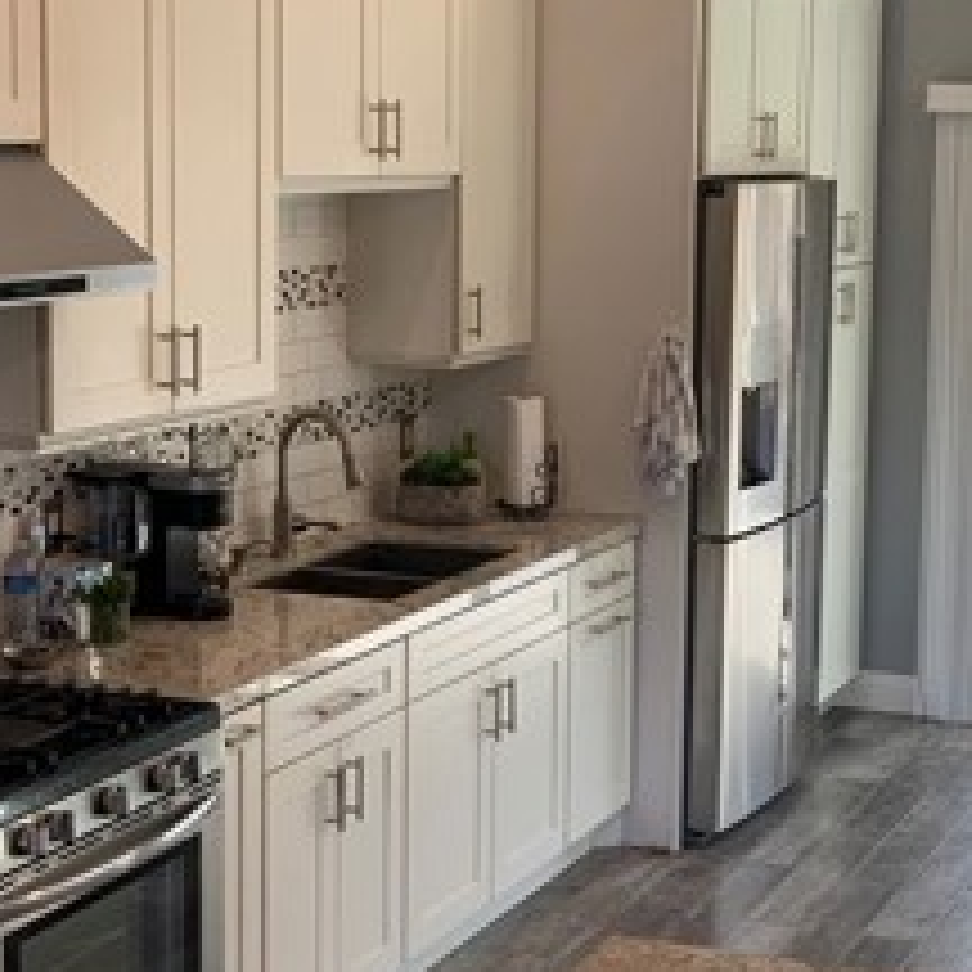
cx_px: 693
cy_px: 450
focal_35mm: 76
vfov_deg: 22.8
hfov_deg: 22.6
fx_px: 2414
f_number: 1.8
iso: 32
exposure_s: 1/120
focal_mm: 3
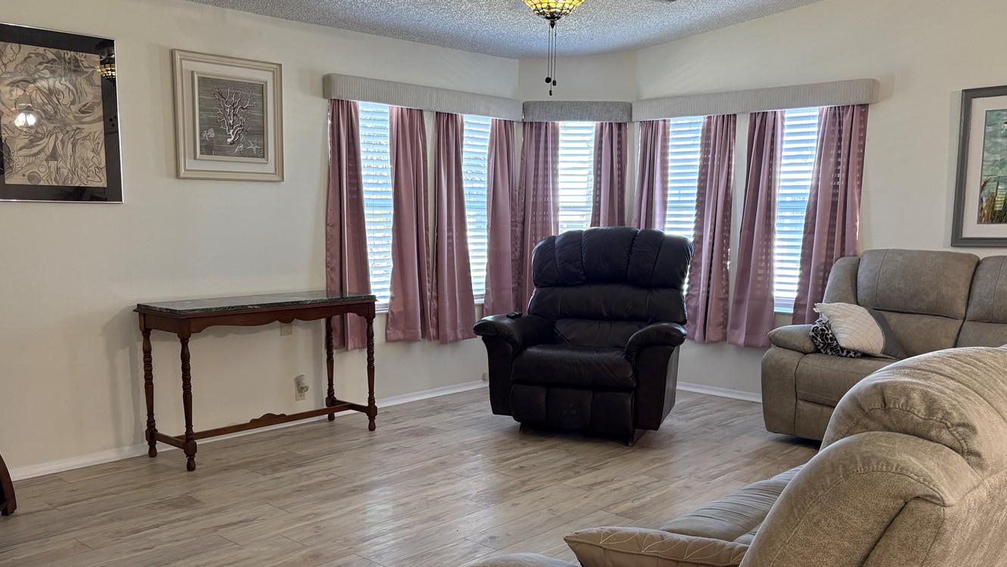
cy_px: 349
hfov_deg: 58.0
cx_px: 484
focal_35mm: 34
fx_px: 908
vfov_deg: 34.5
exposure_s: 1/60
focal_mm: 5.96
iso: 160
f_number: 1.6
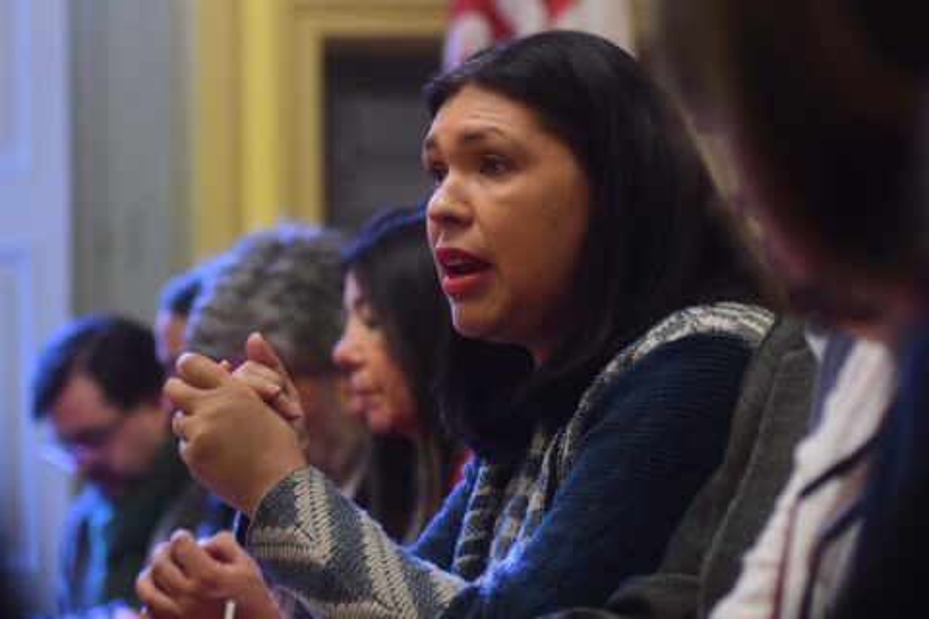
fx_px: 3096
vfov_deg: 11.4
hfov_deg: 17.1
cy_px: 310
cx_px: 464
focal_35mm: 120
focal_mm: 80
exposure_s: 1/200
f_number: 2.8
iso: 3200
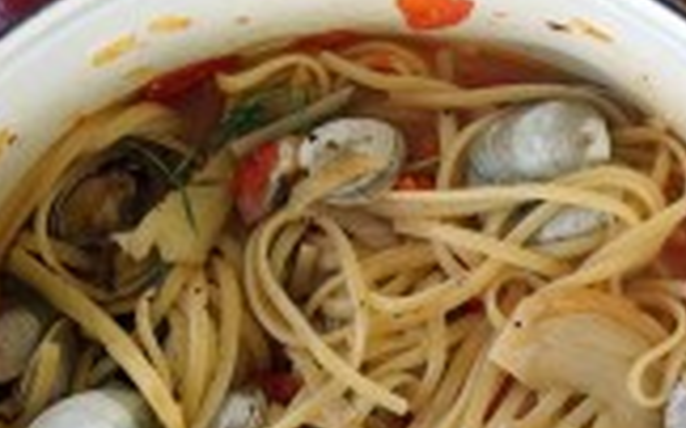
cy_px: 504
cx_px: 559
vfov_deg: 13.0
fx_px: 1831
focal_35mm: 98
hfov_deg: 20.9
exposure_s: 1/100
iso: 1600
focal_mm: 26
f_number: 4.5
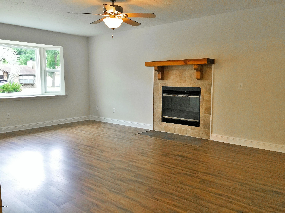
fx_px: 239
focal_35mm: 29
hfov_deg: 61.7
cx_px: 142
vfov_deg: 48.2
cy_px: 106
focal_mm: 4.15
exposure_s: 1/30
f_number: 2.2
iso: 40
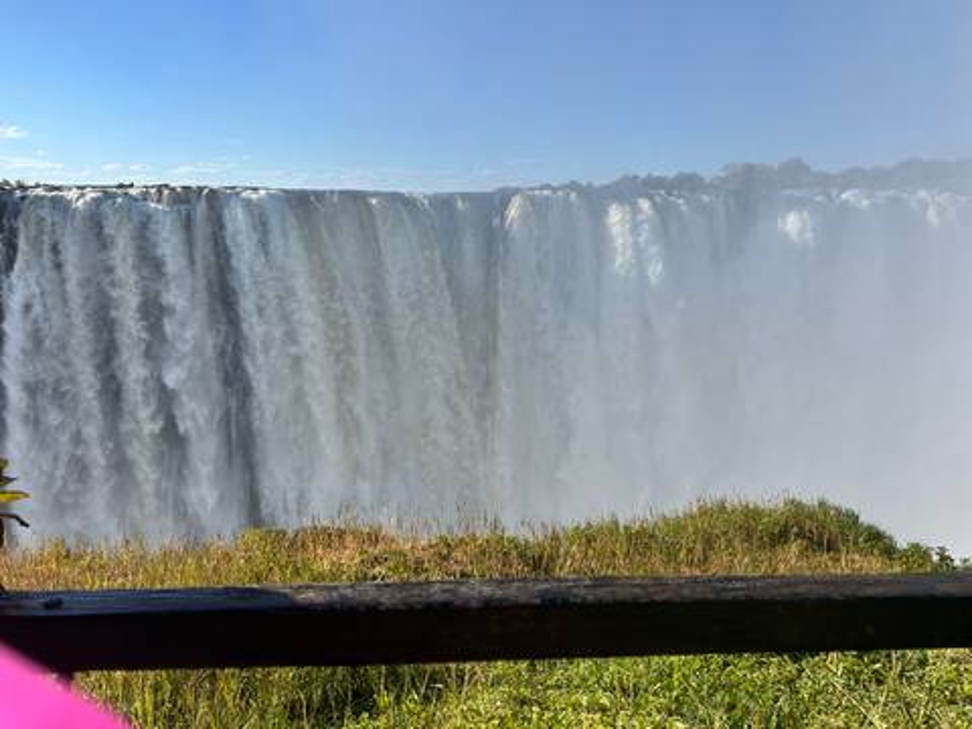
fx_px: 730
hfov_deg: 67.3
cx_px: 486
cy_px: 364
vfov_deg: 53.1
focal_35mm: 26
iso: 50
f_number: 1.5
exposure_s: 1/4274
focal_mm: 5.7
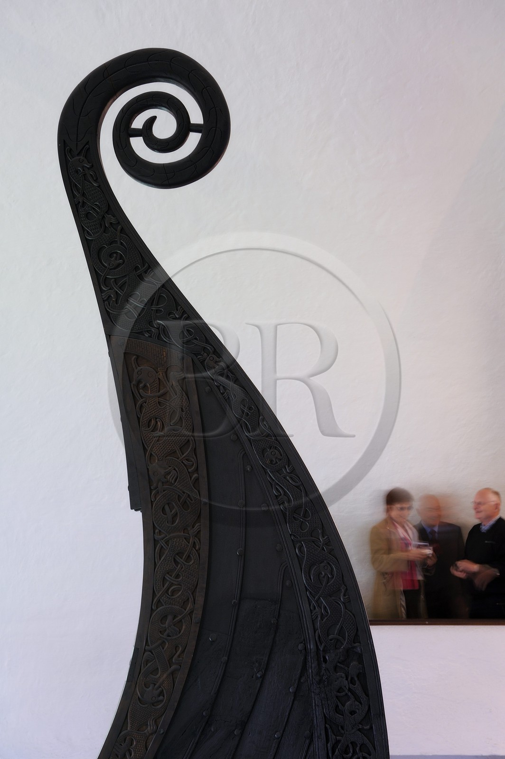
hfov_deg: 24.2
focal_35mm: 56
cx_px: 252
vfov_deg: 35.7
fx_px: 1180
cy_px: 380
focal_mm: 56
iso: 200
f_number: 5.6
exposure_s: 1.3
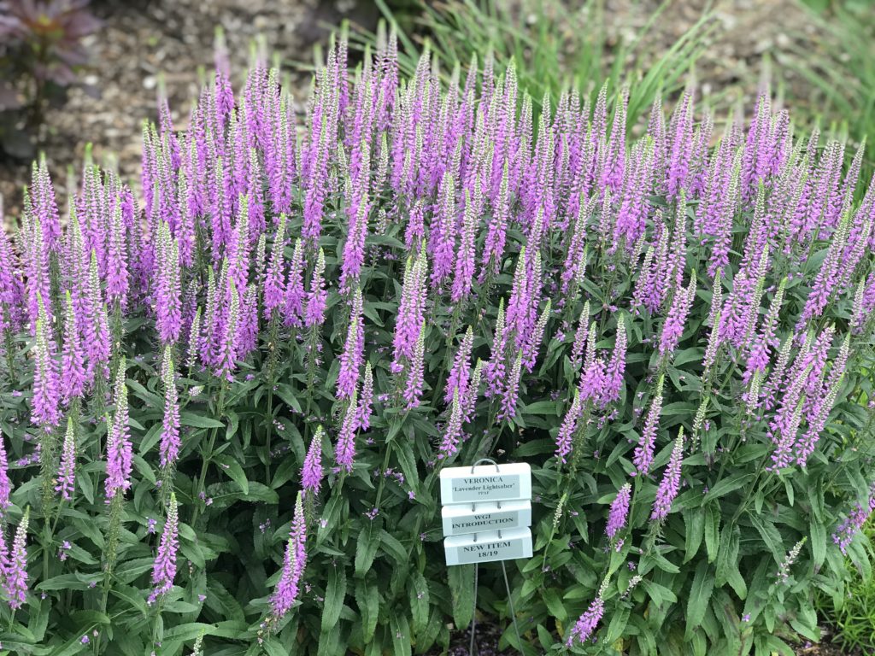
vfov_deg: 25.7
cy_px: 328
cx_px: 438
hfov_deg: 33.8
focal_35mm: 57
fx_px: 1441
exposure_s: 1/120
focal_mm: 6.6
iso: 20
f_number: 2.8
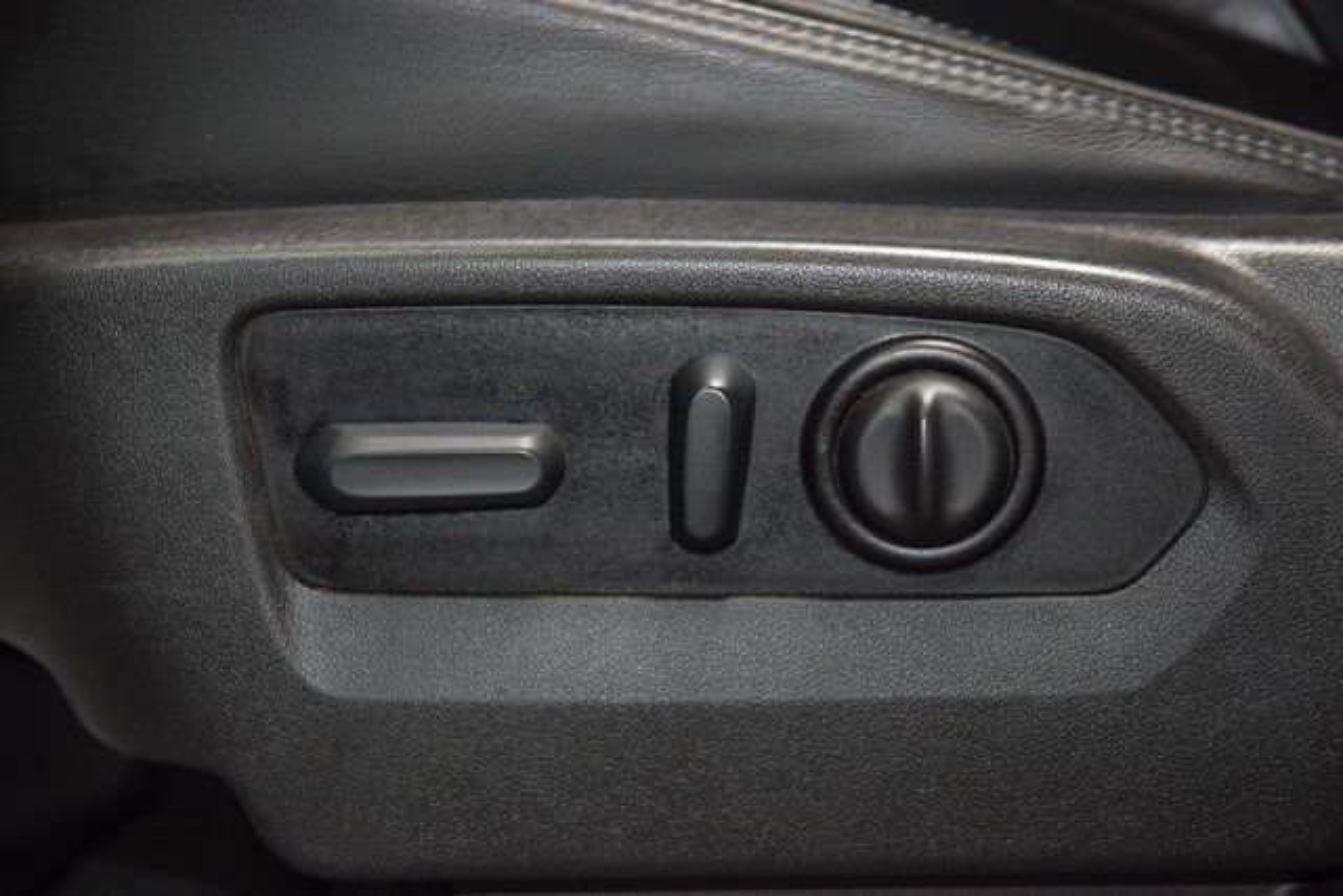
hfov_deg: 19.5
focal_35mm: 105
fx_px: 3918
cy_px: 448
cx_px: 672
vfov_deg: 13.0
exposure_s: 1/60
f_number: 4.5
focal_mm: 70
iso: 2000
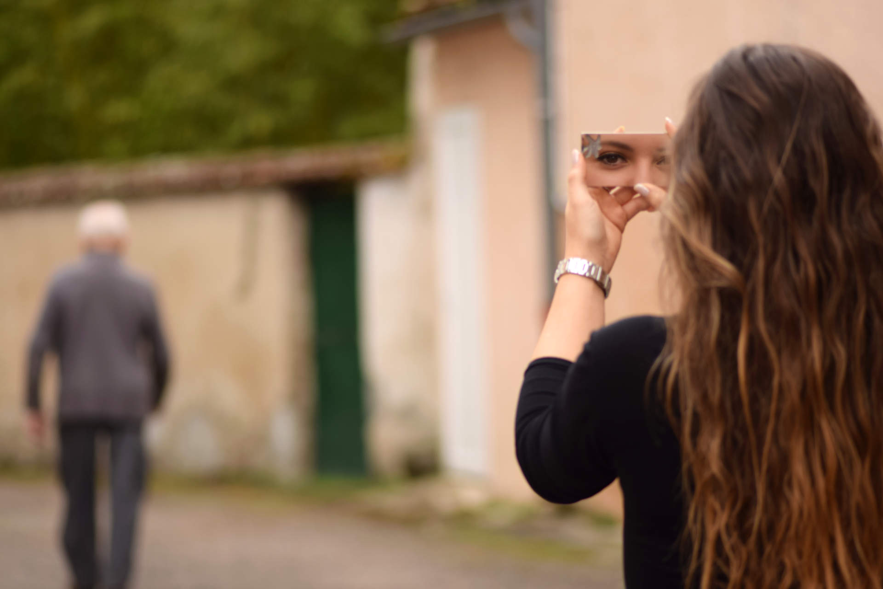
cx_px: 442
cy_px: 294
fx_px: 3863
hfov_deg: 13.0
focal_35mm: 158
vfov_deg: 8.7
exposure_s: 1/250
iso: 100
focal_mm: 105
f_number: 2.8
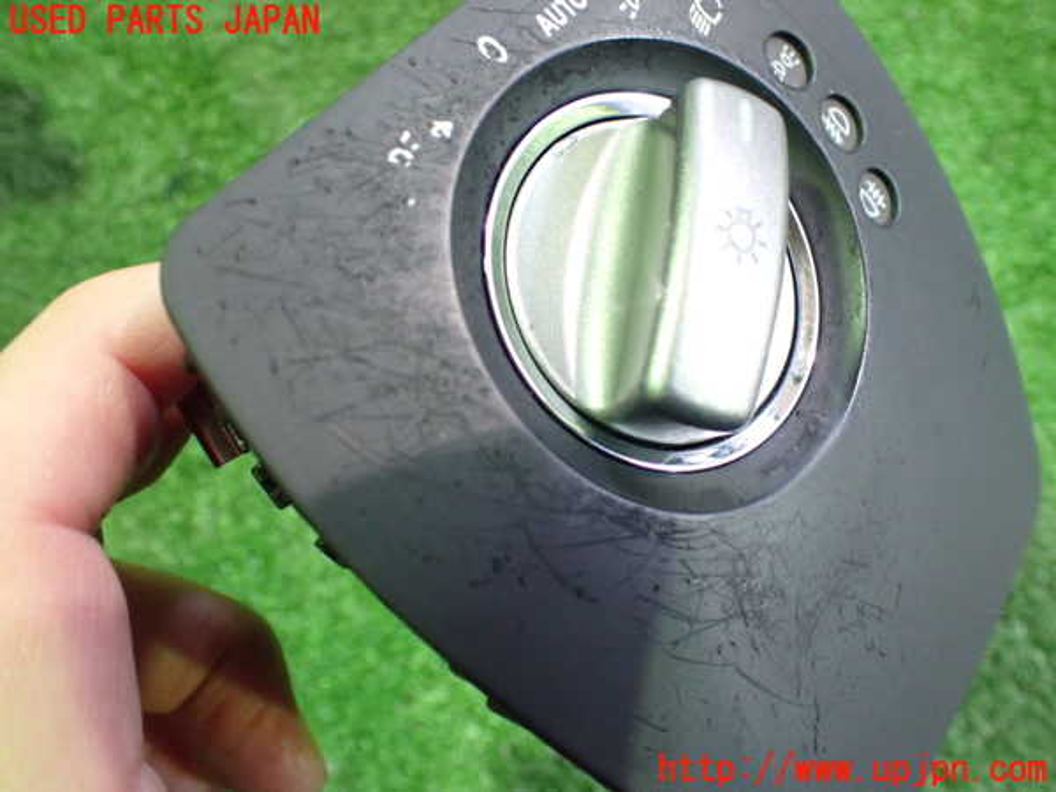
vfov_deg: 46.8
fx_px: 915
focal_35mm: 30
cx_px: 528
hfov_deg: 60.0
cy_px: 396
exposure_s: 1/30
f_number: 2.3
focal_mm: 5.4
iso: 1000
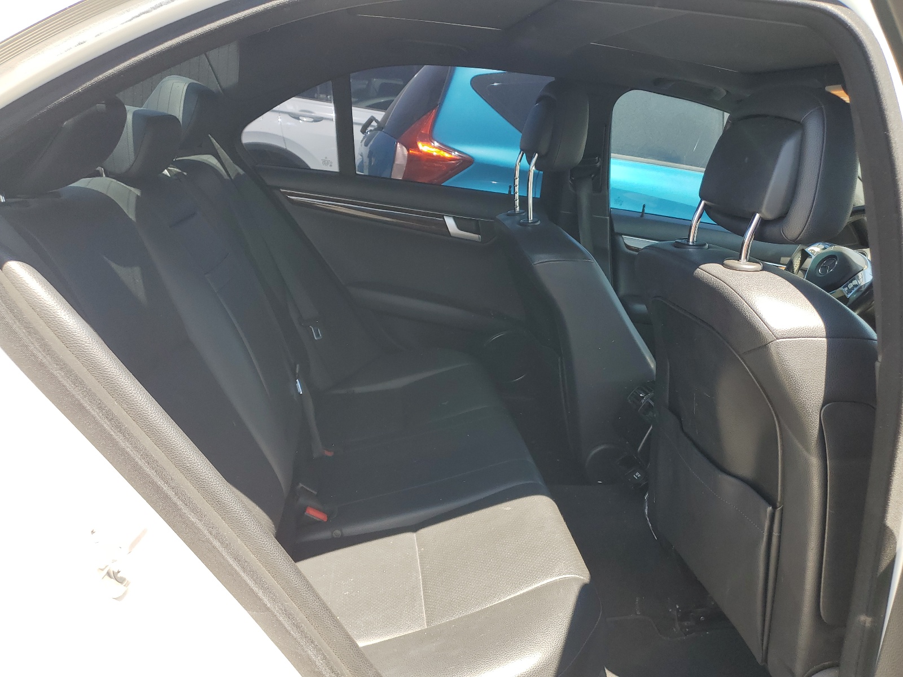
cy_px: 338
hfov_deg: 67.3
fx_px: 678
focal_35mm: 26
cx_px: 452
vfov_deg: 53.1
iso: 50
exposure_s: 1/323
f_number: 1.5
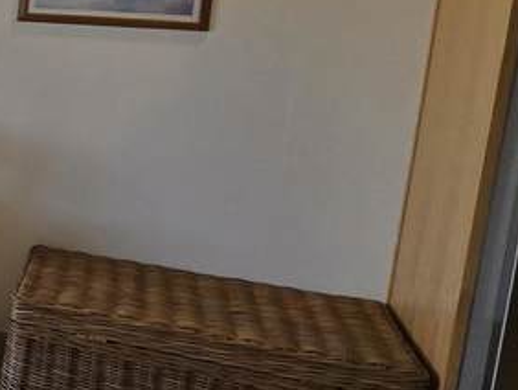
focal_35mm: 59
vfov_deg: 24.4
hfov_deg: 19.9
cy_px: 68
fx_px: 884
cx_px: -481
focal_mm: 2.2
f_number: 2.2
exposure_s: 1/153
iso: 50
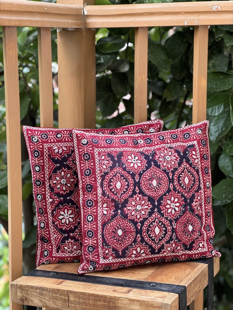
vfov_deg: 25.3
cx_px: 116
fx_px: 691
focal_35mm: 77
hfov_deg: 19.1
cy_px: 155
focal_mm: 9
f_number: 2.8
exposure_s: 1/99
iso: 160
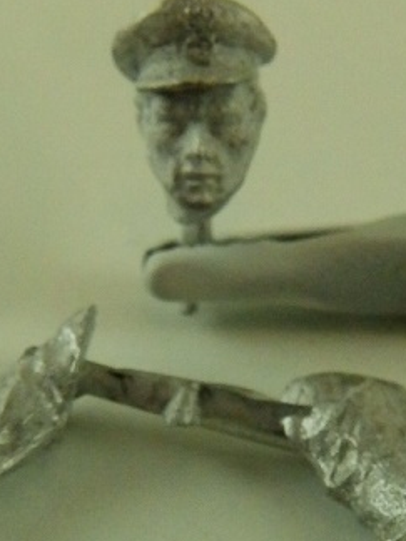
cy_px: 498
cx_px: 195
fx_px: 1235
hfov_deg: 18.7
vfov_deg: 24.0
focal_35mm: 79
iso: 1250
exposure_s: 1/200
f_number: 4
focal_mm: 5.7
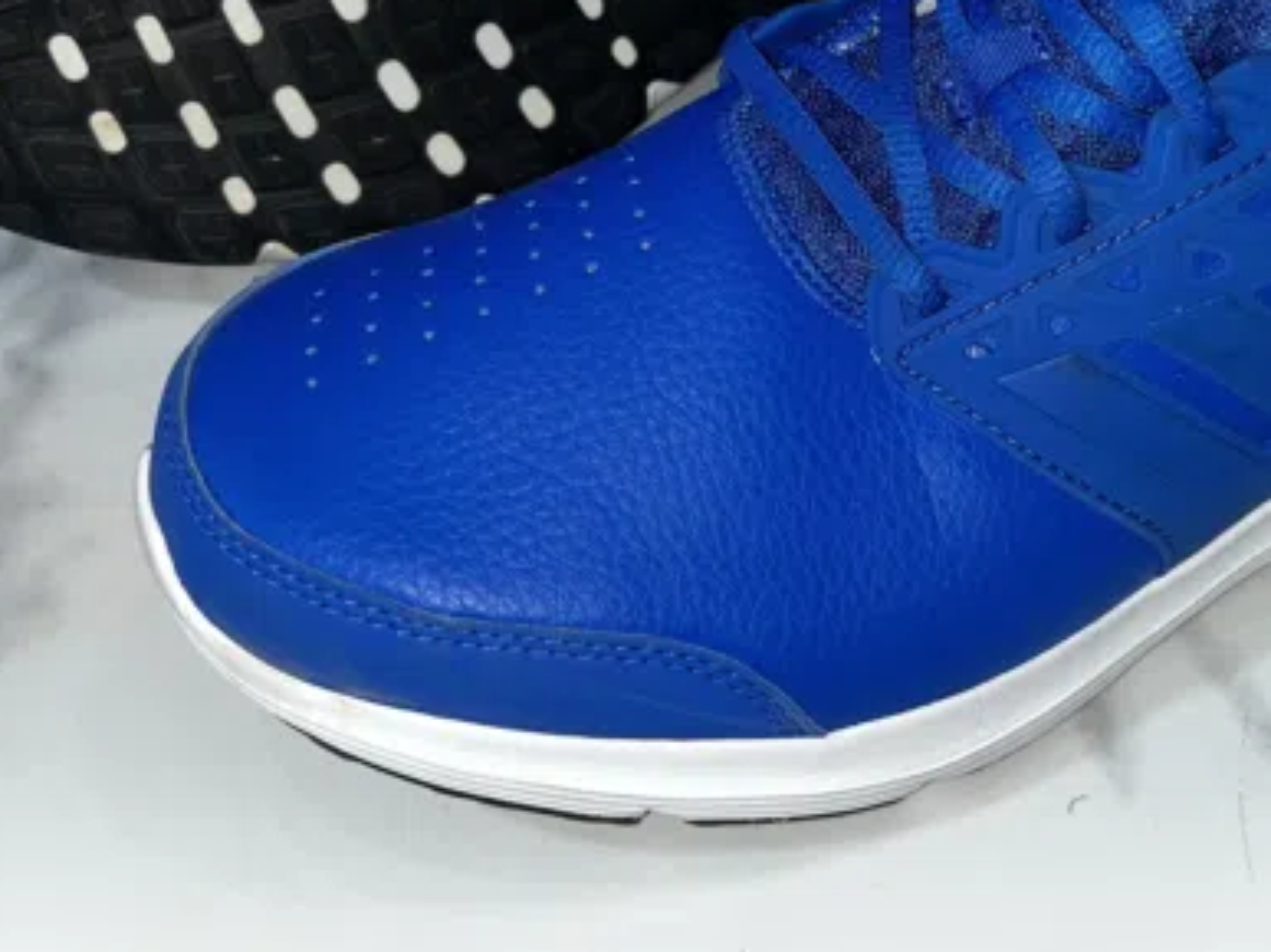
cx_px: 844
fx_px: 1578
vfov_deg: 32.8
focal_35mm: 43
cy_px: 213
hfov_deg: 43.3
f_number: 1.6
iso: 50
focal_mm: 5.1
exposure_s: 1/50
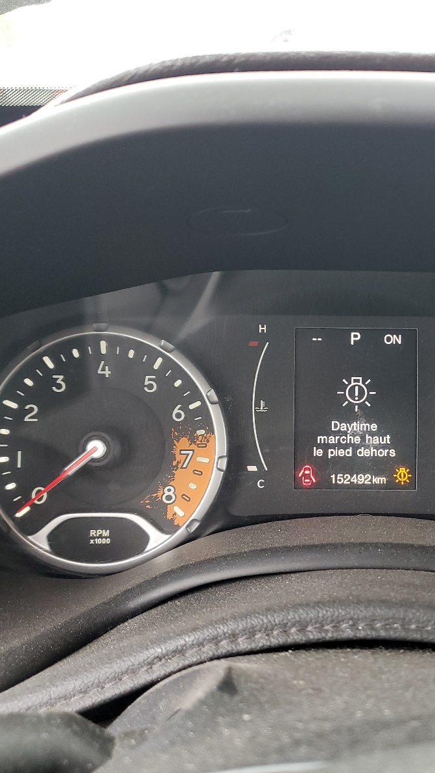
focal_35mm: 38
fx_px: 779
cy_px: 385
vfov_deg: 52.8
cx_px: 353
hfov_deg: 30.4
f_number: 1.5
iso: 73
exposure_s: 1/120
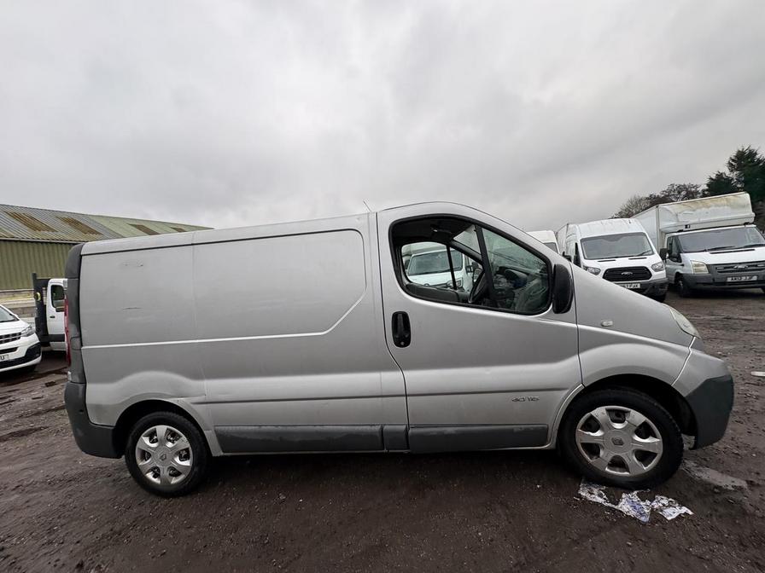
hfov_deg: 102.1
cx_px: 382
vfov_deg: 85.7
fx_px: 309
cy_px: 286
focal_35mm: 14
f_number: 2.2
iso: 40
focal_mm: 2.22
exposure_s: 1/106
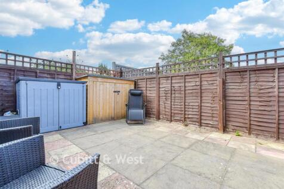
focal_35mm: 16
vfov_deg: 73.7
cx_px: 142
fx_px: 126
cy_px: 94
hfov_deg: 96.8
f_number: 8
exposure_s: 1/80
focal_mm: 11
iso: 160
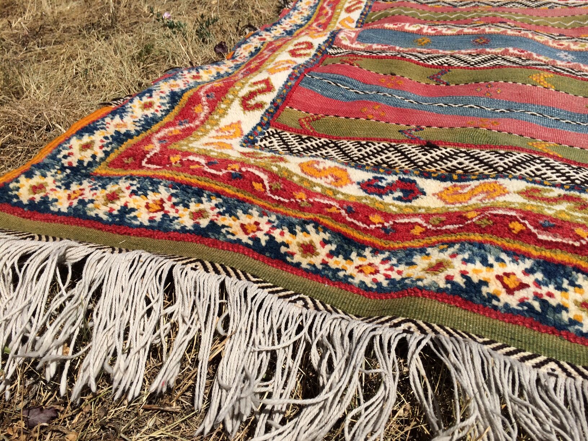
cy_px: 220
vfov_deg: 48.2
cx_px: 294
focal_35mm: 29
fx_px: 493
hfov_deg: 61.7
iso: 32
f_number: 2.2
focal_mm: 4.15
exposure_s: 1/3731
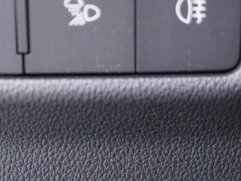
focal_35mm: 99
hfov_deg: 19.8
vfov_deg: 14.8
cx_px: 124
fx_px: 690
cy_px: 159
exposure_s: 1/40
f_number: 2.8
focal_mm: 24
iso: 640
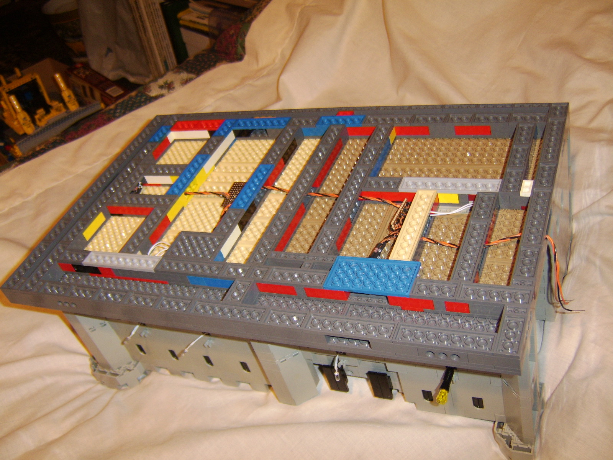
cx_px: 306
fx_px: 549
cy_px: 230
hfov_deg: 58.4
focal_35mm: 31
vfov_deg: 45.4
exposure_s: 1/30
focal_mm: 8.13
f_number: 2.7
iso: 200
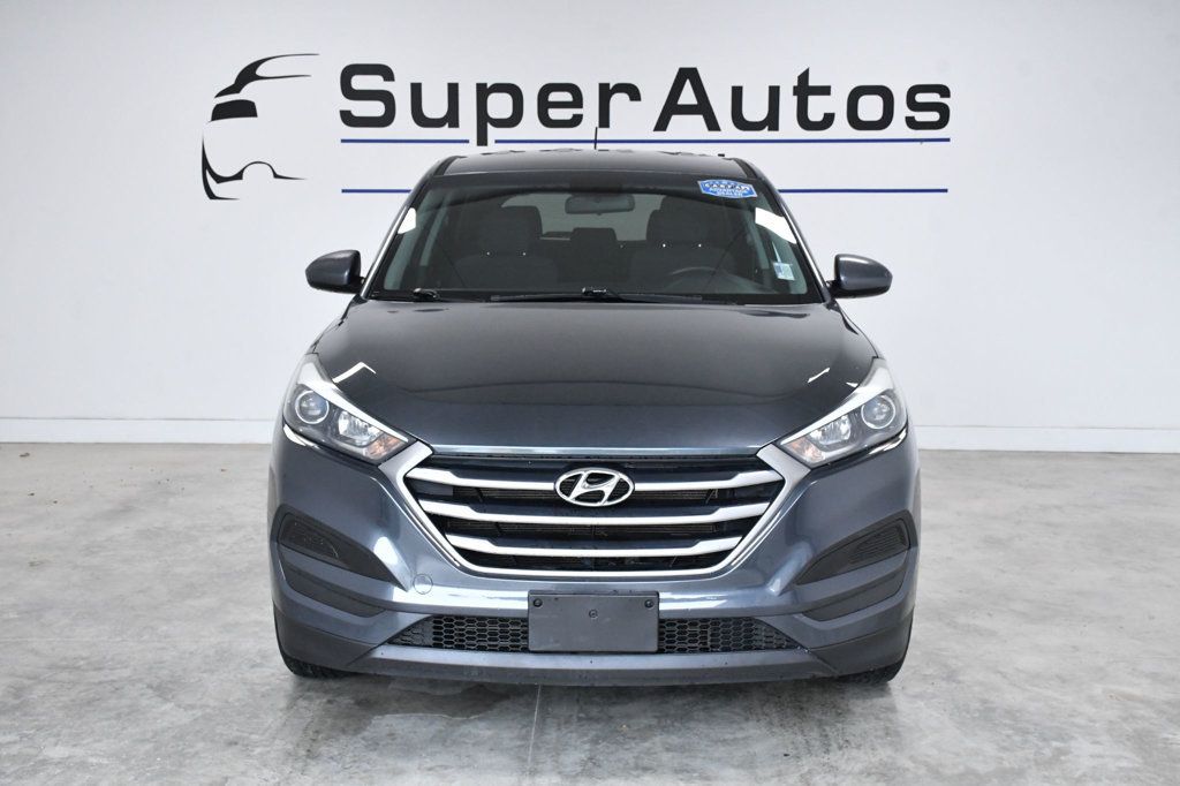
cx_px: 590
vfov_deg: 33.4
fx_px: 1311
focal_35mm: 40
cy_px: 393
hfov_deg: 48.5
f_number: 9
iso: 2500
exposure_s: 1/320
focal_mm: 27
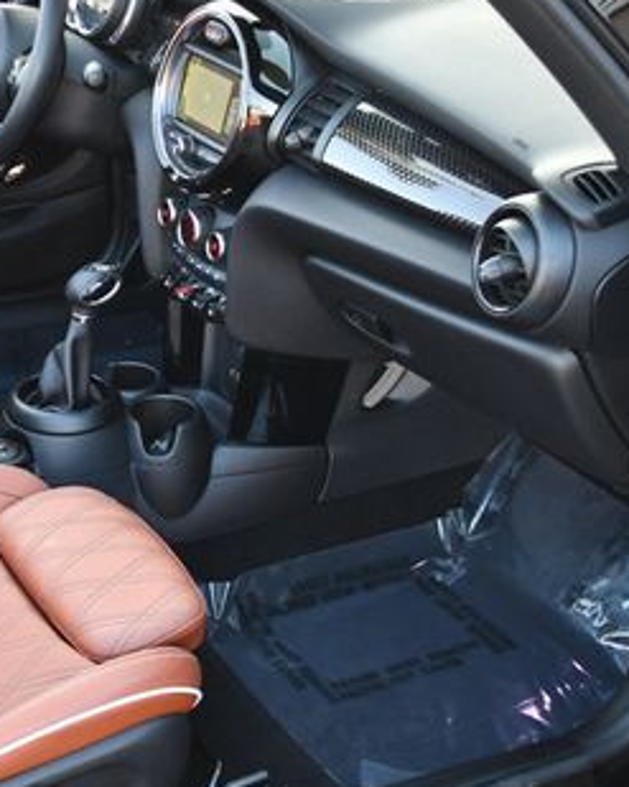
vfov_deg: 27.1
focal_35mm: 70
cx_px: -38
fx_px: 1630
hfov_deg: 20.9
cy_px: 367
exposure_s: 1/250
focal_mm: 18
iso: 640
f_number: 3.5
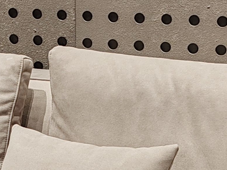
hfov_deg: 12.9
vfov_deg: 9.5
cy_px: 266
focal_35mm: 151
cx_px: -8
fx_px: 990
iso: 250
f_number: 1.9
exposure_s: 1/100
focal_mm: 6.12
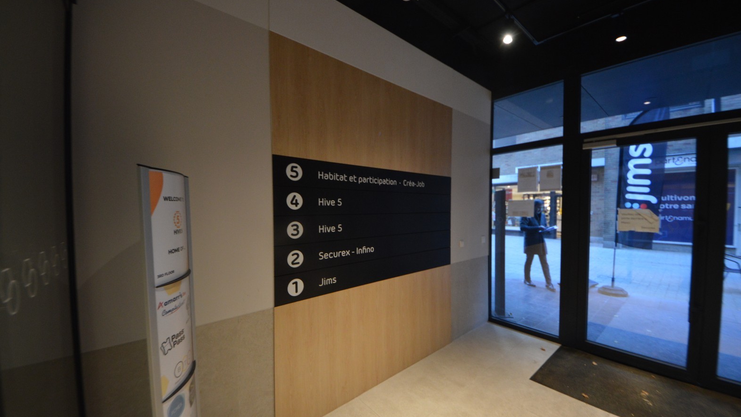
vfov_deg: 78.4
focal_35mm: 13
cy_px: 213
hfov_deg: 110.8
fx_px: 255
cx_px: 360
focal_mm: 8
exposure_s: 1/60
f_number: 4.5
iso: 1000
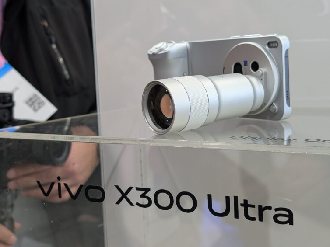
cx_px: 162
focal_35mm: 50
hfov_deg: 38.2
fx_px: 477
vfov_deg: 29.1
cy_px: 122
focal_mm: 6.9
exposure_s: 1/175
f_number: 1.68
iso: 515
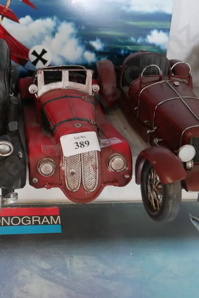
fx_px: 373
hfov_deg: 29.0
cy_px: 150
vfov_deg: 43.6
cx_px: 33
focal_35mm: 45
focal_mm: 16
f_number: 4
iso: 2500
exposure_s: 1/60
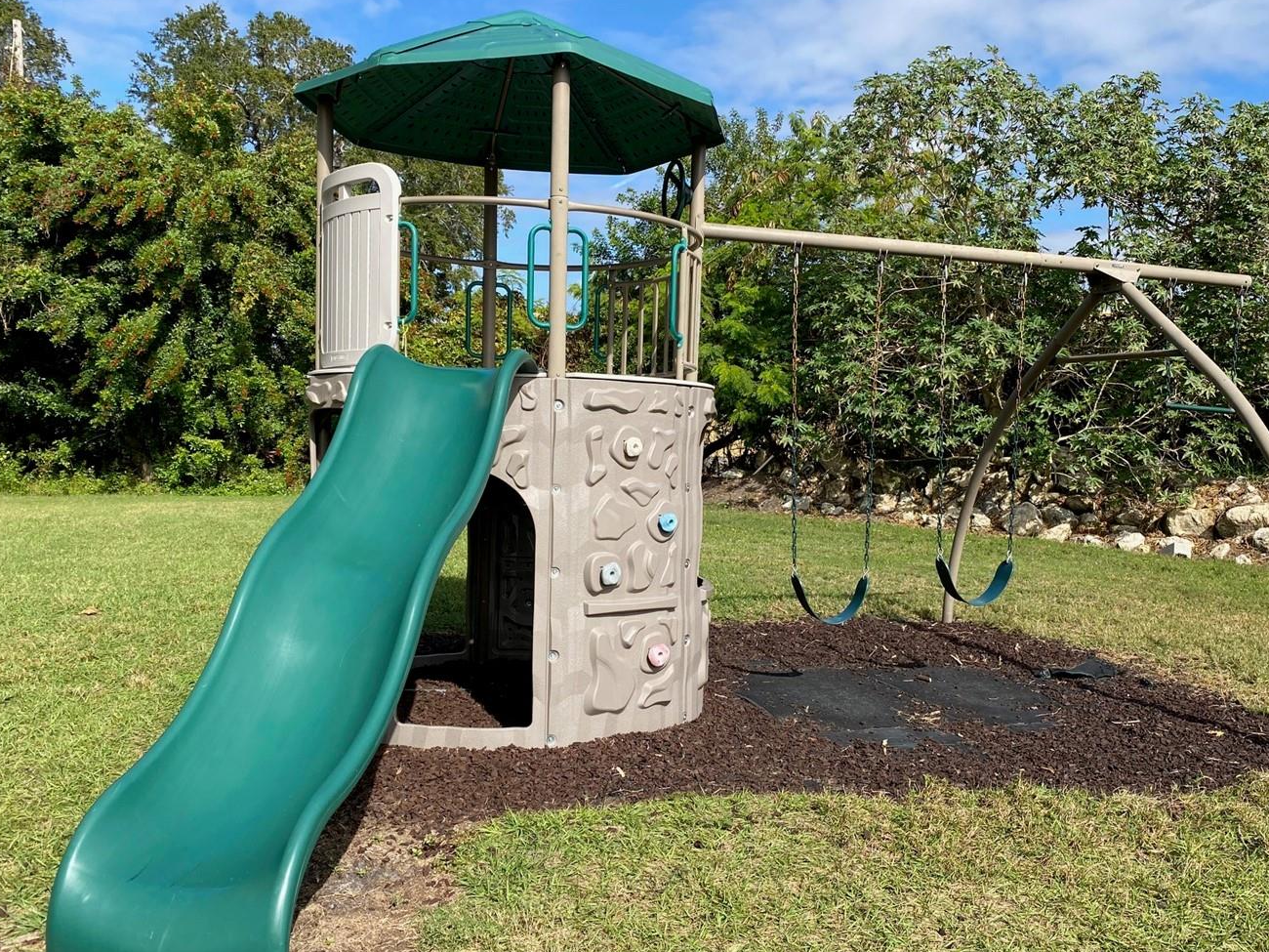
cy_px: 495
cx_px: 679
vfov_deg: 44.2
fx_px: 1173
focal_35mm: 32
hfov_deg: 56.8
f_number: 1.8
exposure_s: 1/2358
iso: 32
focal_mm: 4.25
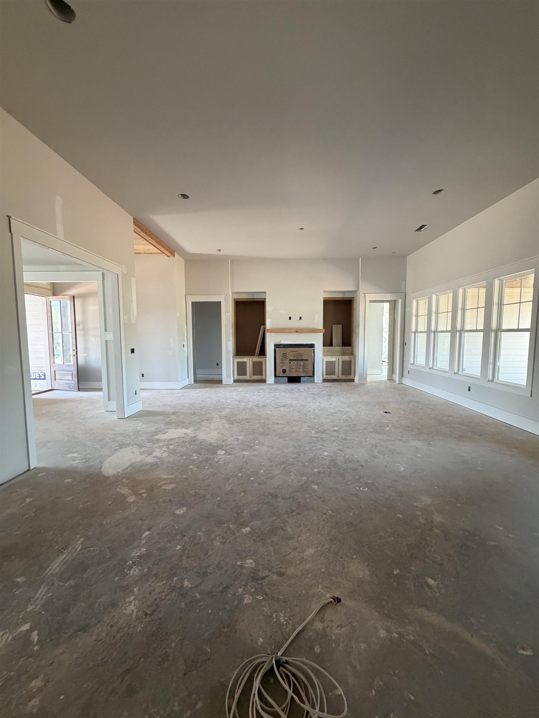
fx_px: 291
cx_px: 270
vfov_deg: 102.1
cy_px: 359
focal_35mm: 14
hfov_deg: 85.7
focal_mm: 2.22
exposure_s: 1/119
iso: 320
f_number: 2.2
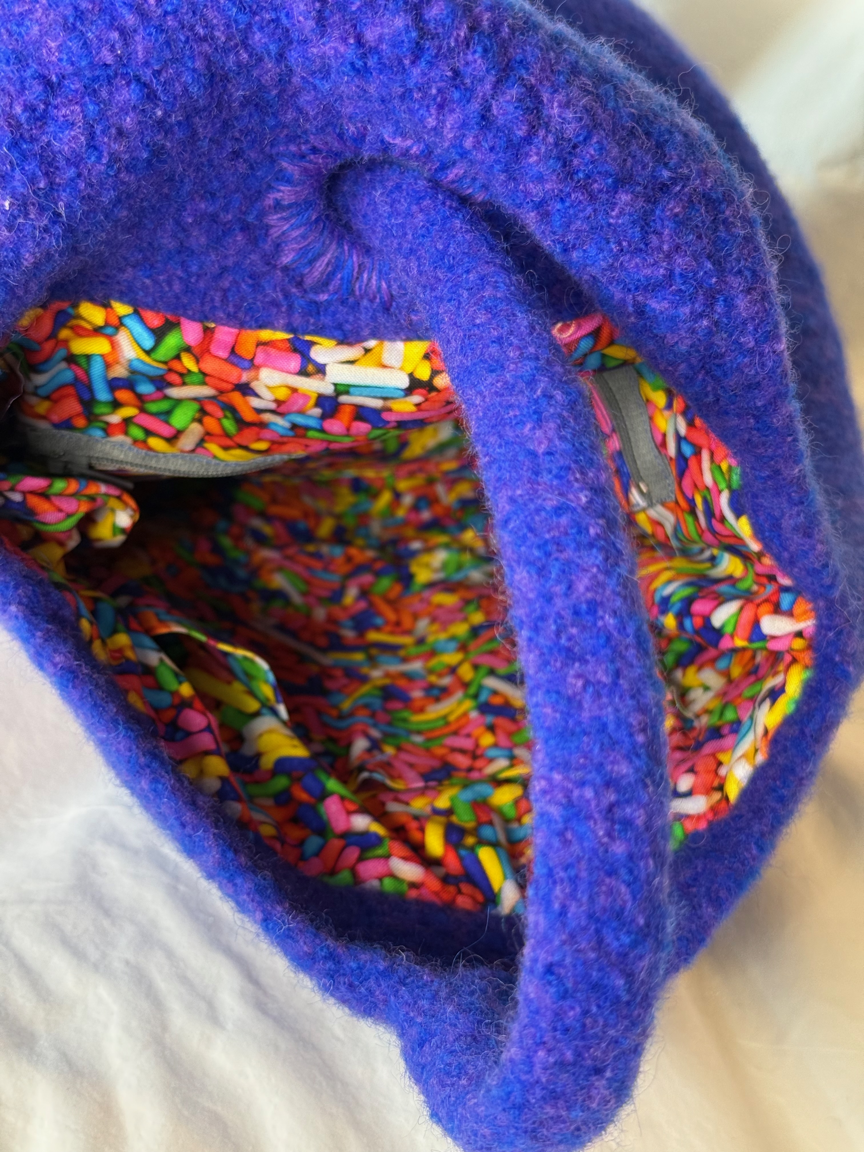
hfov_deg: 30.3
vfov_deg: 39.7
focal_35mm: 48
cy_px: 576
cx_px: 432
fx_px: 1597
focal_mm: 6.76
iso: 160
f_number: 1.78
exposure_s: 1/60
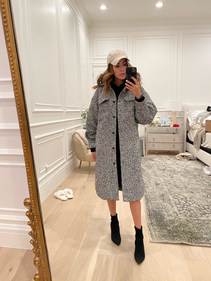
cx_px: 106
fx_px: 211
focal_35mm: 26
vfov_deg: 67.3
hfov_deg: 53.1
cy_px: 140
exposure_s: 1/60
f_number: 1.8
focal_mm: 4.25
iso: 100
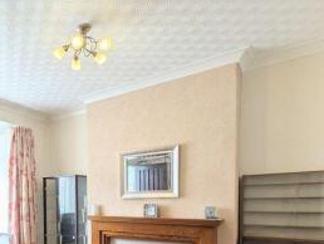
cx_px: 45
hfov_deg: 57.9
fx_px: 253
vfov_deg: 47.1
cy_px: 212
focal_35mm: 27
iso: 54
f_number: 1.7
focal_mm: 2.02
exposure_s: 1/100
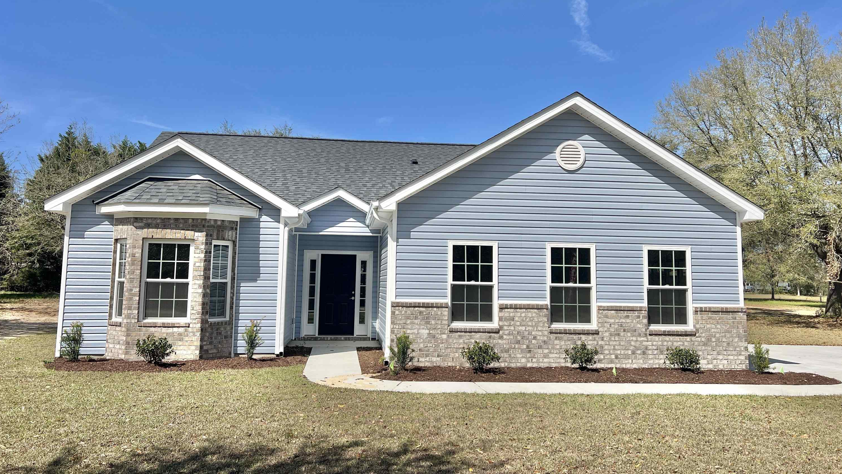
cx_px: 424
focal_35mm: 29
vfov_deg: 40.1
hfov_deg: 66.1
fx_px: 647
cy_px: 205
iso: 50
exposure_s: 1/5319
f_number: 1.5
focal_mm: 5.7
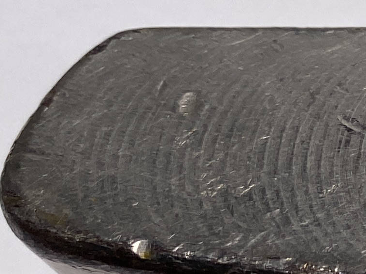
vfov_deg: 11.1
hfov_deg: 12.3
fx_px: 1406
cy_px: 228
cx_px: 827
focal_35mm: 133
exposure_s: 1/934
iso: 32
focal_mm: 4.25
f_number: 1.8
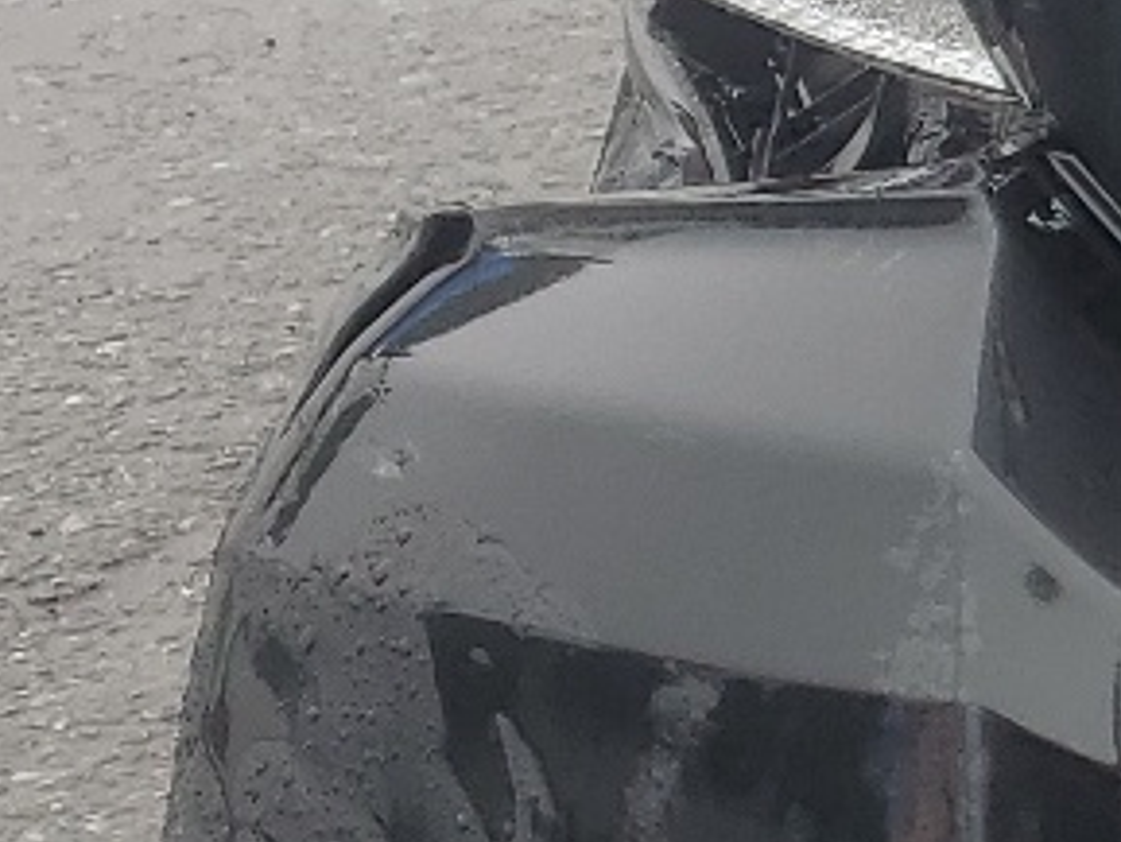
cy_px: -225
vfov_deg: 10.1
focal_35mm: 144
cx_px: 2746
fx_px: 4665
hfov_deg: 11.3
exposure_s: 1/370
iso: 50
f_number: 1.5
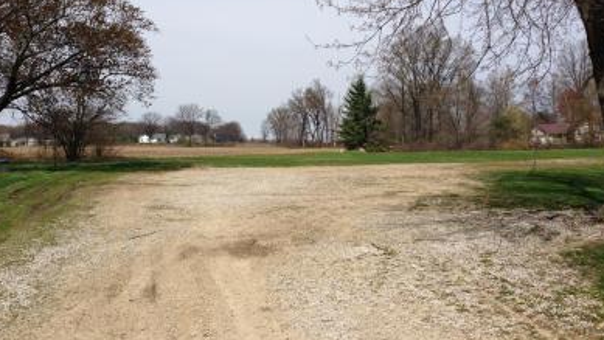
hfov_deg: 54.0
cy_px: 140
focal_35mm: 37
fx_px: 593
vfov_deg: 31.9
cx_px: 303
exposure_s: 1/2857
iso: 50
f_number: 2.4
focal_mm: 4.12
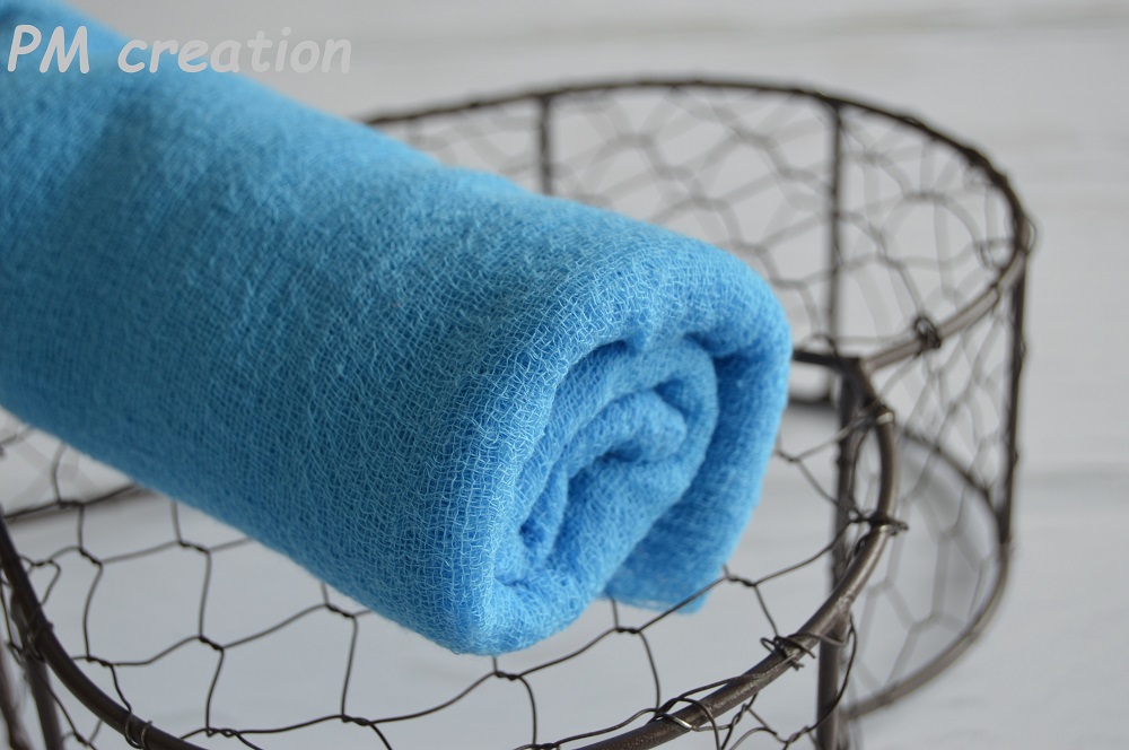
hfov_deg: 28.1
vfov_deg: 18.9
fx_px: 2255
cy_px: 375
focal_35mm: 72
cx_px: 564
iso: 200
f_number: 5.6
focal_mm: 48
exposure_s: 1/25
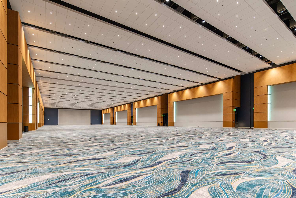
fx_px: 140
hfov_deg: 93.3
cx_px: 148
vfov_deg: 70.4
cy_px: 99
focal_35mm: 17
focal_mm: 17
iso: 800
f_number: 8
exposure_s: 1/8
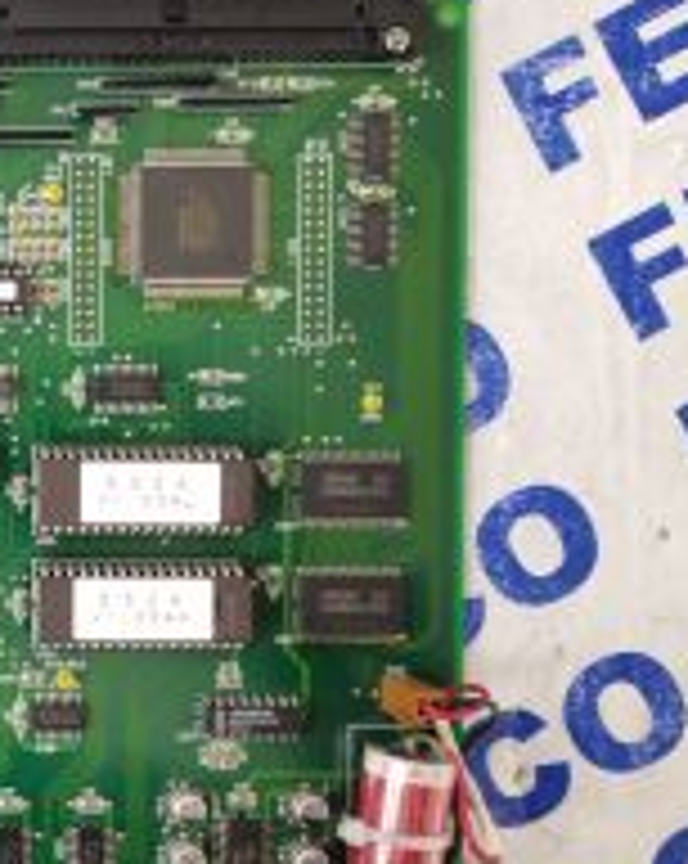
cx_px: -193
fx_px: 1352
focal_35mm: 53
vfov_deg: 35.4
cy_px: 428
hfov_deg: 25.0
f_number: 1.8
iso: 800
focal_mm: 5.58
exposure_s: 1/20
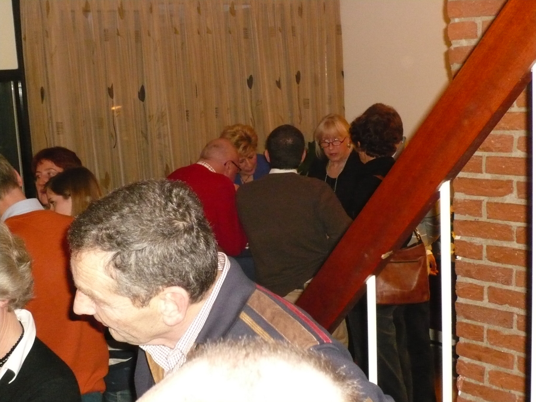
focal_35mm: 51
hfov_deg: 37.5
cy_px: 201
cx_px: 268
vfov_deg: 28.6
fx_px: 790
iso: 640
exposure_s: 1/30
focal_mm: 8.4
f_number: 3.8
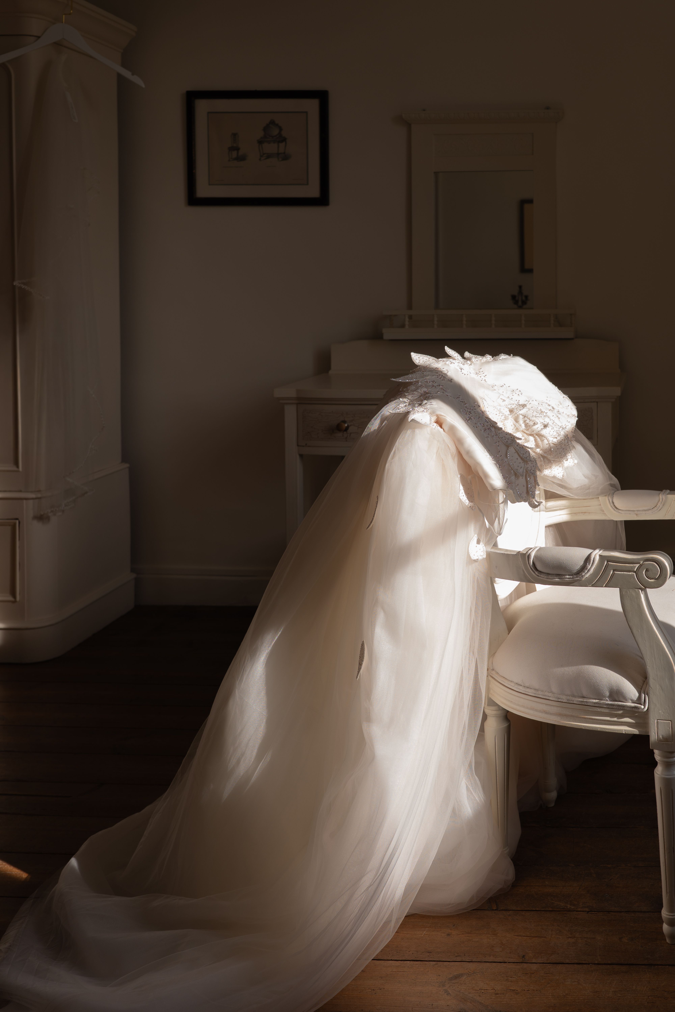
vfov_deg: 54.4
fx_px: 984
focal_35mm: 35
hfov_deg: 37.9
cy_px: 506
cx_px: 338
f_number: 5
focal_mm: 35
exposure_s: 1/160
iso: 100
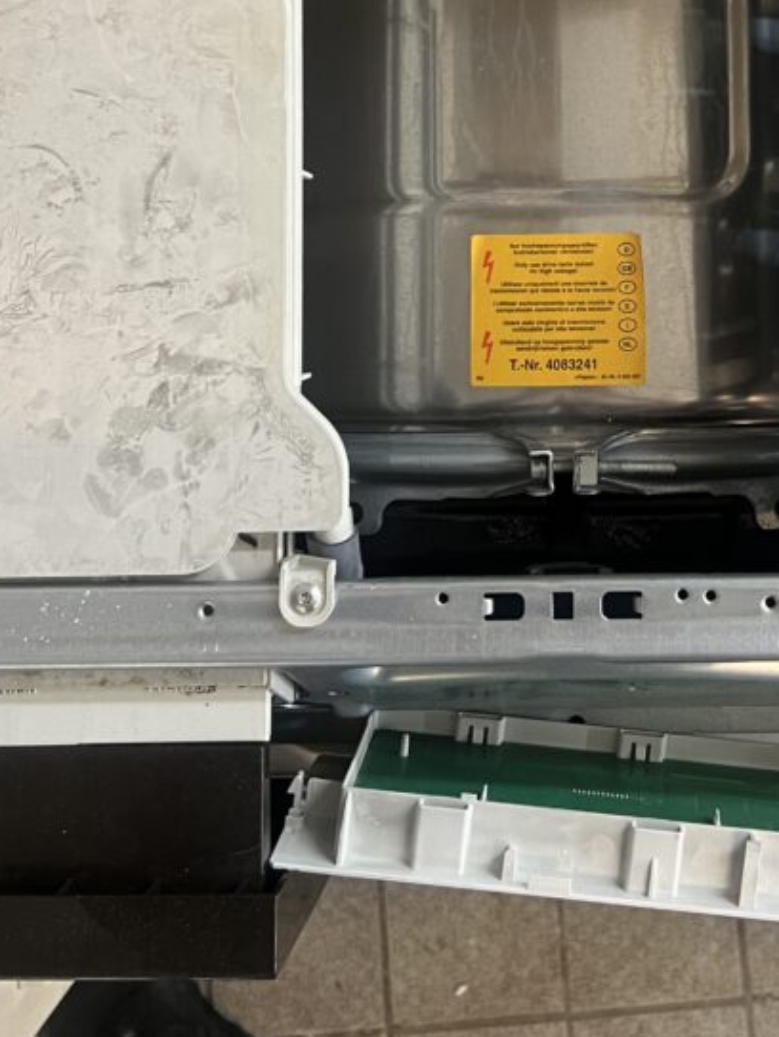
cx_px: 617
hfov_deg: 29.1
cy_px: 147
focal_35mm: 49
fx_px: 1469
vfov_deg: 36.9
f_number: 1.5
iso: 200
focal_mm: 5.7
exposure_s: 1/50
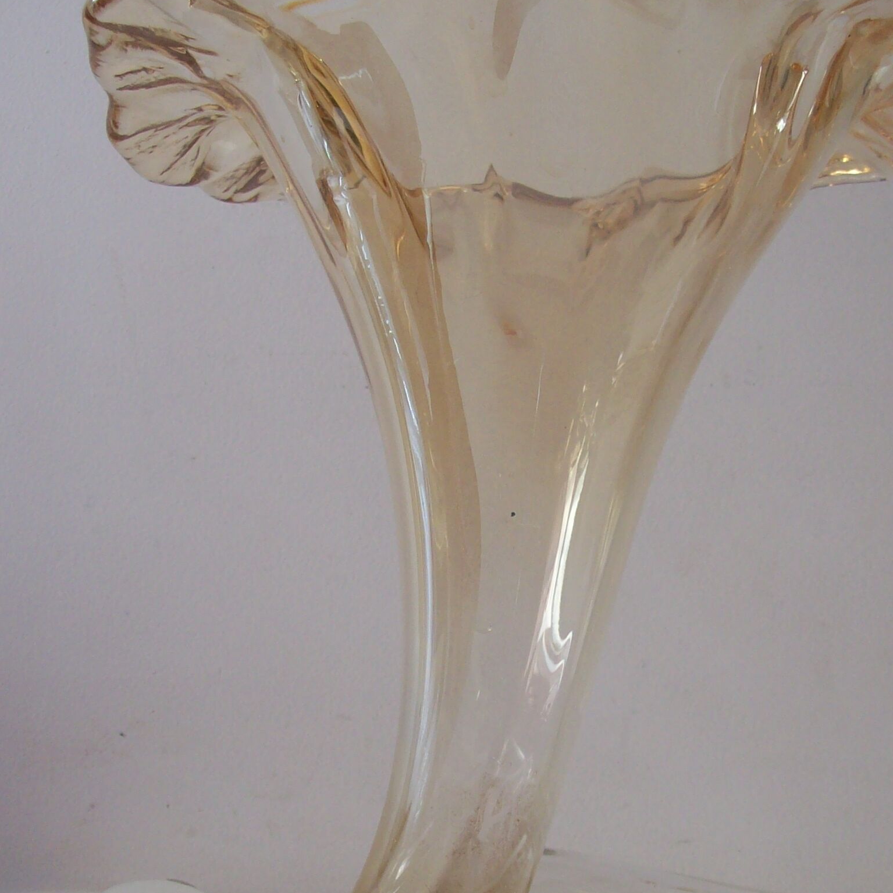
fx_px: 1722
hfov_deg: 29.0
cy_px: 552
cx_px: 536
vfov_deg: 29.0
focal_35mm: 59
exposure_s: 1/64
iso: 80
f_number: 2.7
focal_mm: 6
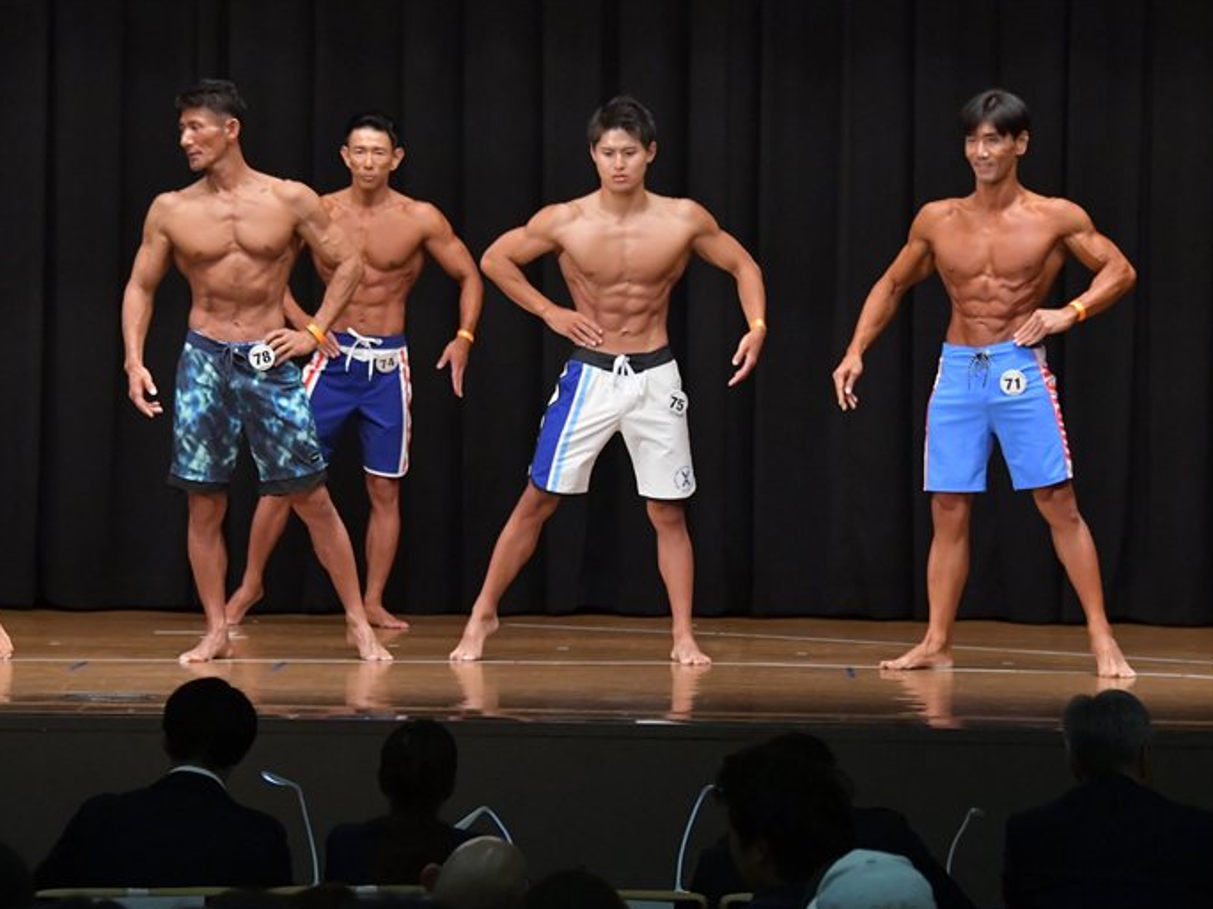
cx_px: 535
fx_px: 6413
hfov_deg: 10.8
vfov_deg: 8.1
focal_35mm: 183
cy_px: 455
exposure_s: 1/400
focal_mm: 112
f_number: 5.6
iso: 6400
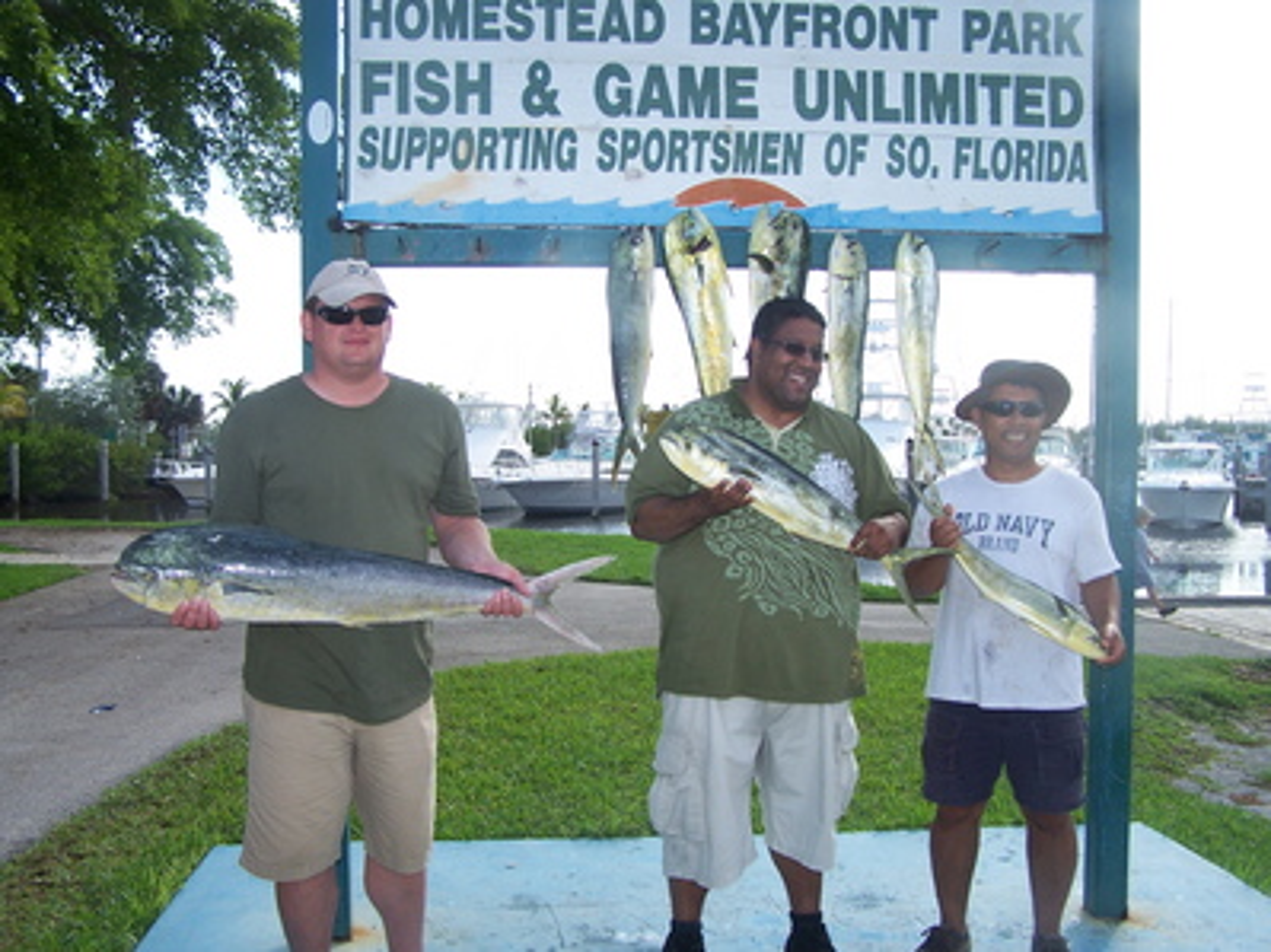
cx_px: 636
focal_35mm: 38
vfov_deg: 37.7
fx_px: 1395
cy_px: 476
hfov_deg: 49.0
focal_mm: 6.3
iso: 80
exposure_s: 1/500
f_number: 2.8
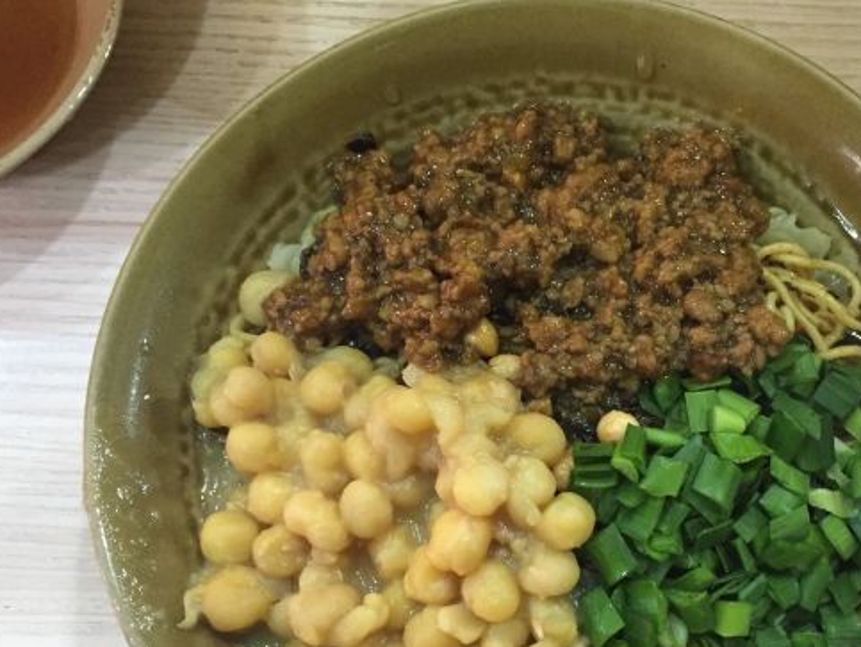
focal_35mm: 42
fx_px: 1045
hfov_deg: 43.7
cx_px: 611
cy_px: 466
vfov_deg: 33.9
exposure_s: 1/17
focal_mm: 4.15
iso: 250
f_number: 2.2
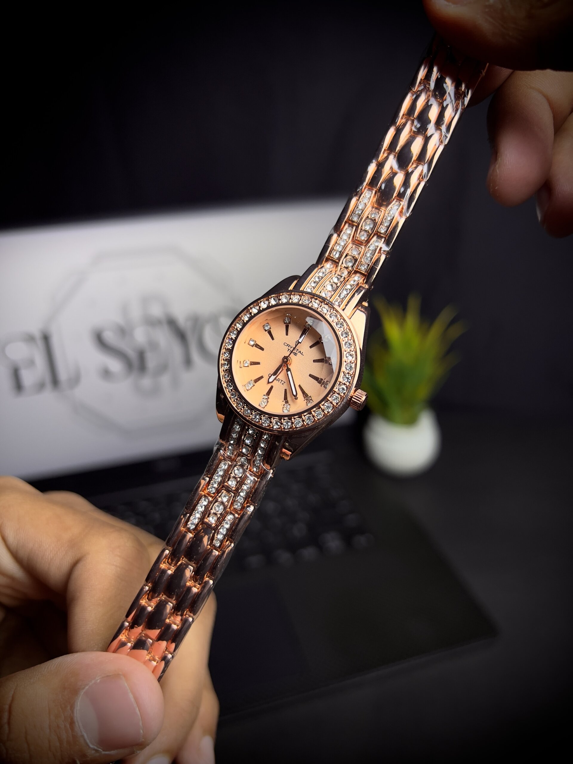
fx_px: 574
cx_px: 286
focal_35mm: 26
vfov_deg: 67.3
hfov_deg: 53.1
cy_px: 382
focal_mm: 5.7
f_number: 1.5
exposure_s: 1/282
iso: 40
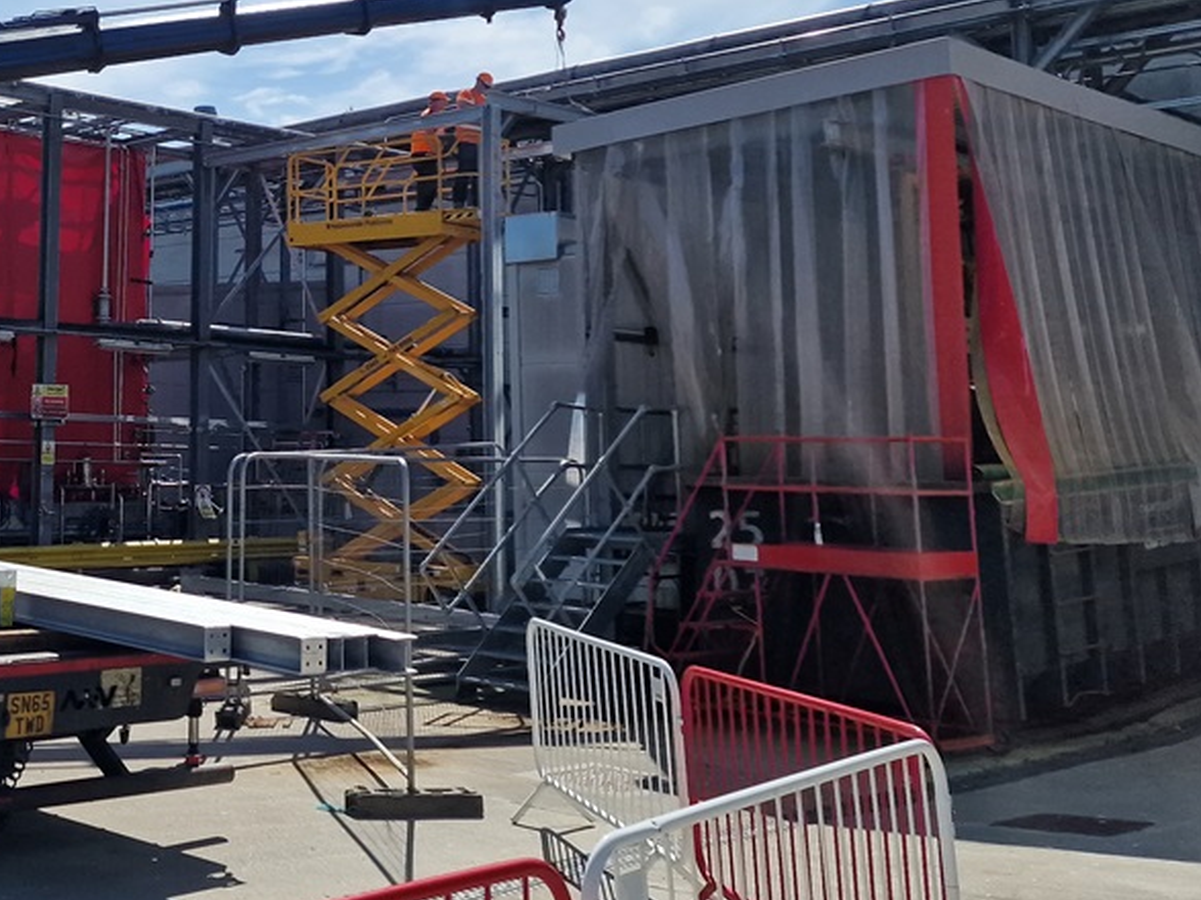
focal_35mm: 47
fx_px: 1630
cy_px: 225
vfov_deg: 30.4
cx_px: 51
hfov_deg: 37.0
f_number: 1.8
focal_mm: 6.4
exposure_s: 1/2432
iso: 50
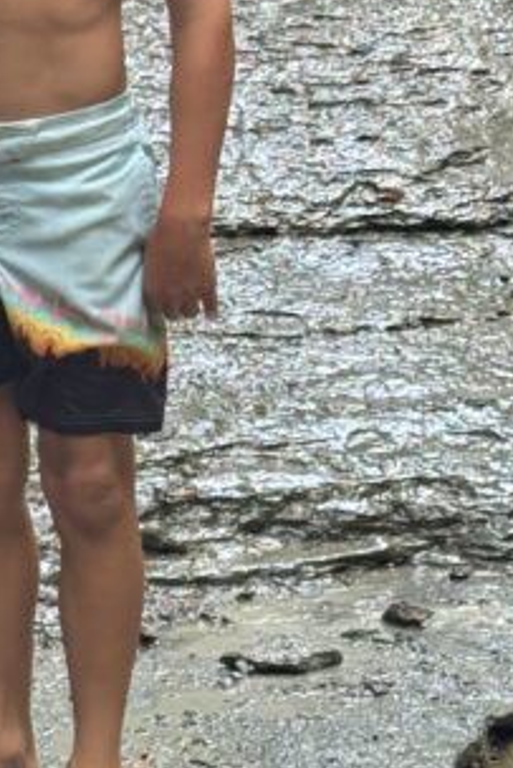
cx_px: -101
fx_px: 3587
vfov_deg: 12.2
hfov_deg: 8.1
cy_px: 285
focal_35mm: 168
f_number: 1.78
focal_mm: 6.76
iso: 100
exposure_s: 1/92
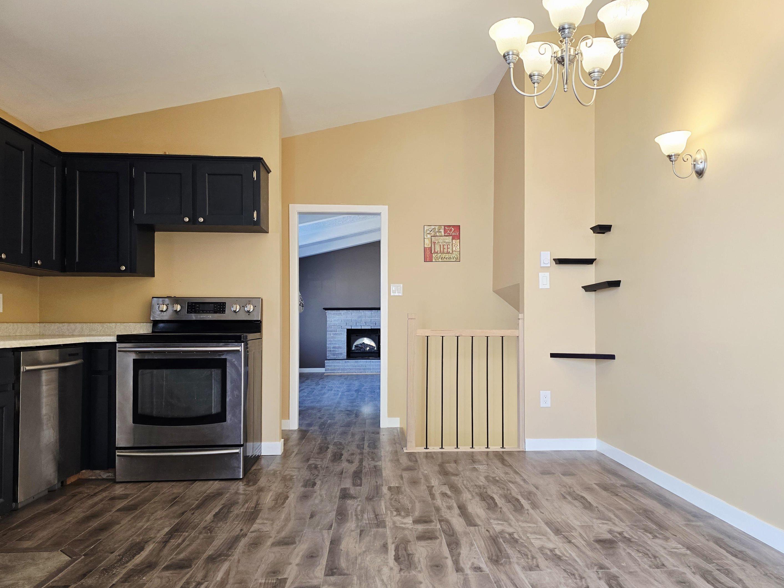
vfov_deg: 54.8
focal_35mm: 25
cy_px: 318
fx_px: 566
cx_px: 413
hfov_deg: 69.3
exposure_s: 1/120
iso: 100
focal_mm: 6.3
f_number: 1.7
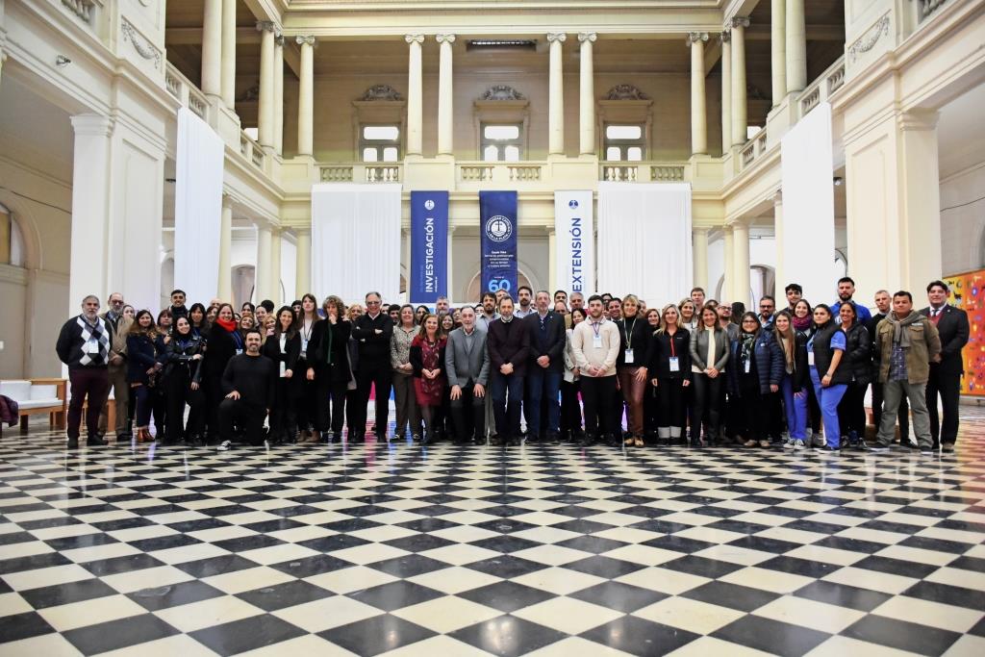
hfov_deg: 67.4
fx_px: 739
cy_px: 328
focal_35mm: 27
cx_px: 492
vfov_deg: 47.9
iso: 1600
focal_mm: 18
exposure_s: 1/50
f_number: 3.5
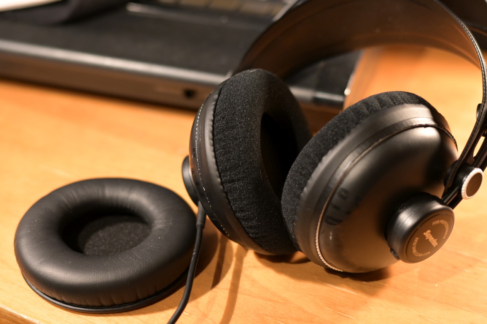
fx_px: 812
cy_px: 162
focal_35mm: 60
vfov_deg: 22.6
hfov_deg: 33.4
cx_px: 244
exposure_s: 1/60
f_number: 2.5
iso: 720
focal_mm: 40
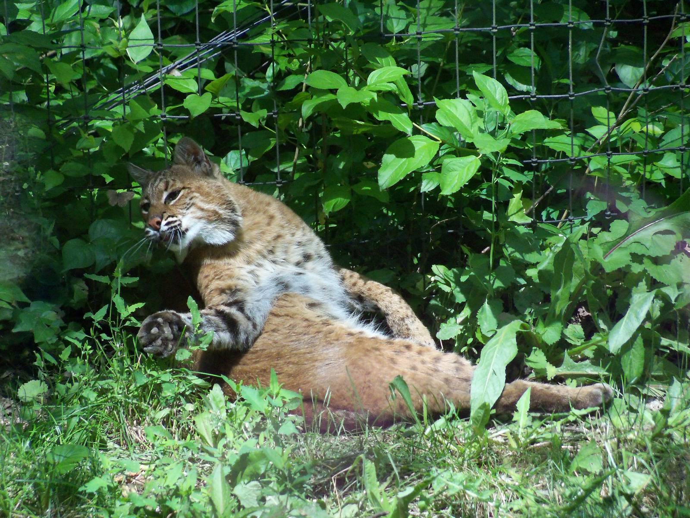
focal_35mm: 286
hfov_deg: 6.9
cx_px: 345
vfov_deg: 5.2
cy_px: 259
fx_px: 5701
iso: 400
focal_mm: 50.6
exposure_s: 1/800
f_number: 4.5
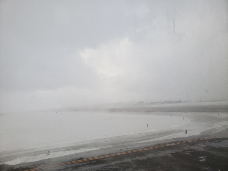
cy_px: 86
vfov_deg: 53.1
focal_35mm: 26
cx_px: 114
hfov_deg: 67.3
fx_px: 171
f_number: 2.4
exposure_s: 1/211
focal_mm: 4.3
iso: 50
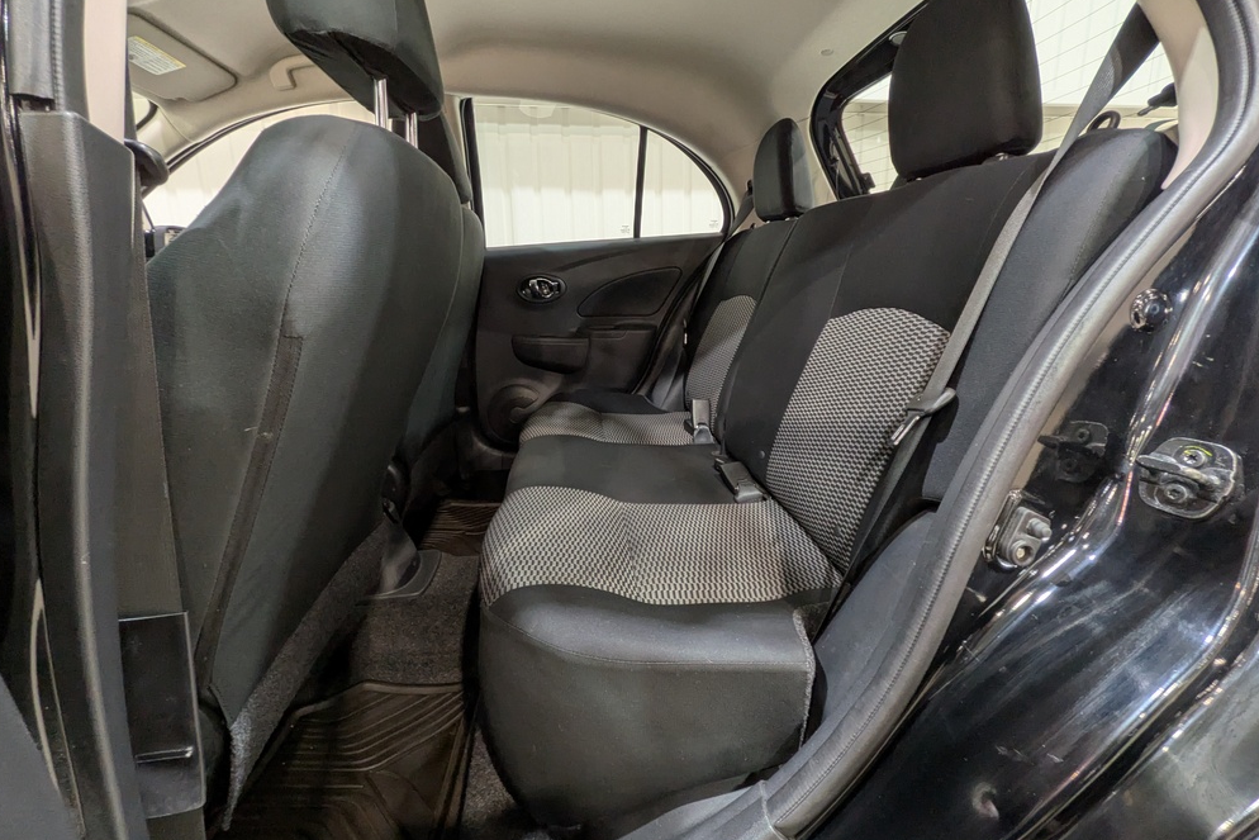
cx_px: 632
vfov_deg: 77.2
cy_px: 388
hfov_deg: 100.4
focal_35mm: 15
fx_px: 525
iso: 99
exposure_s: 1/33.3
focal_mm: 1.83
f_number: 2.2
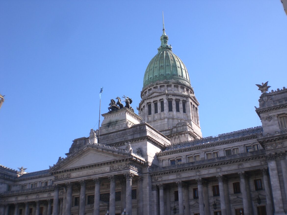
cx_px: 144
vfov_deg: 37.7
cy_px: 108
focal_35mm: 38
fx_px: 315
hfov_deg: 49.0
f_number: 4.4
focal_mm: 6.3
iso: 50
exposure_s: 1/320
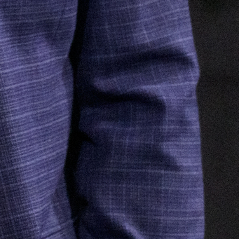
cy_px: -249
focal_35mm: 622
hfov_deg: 2.8
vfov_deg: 2.8
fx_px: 4859
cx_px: -449
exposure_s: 1/500
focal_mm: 115
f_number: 5
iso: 2000
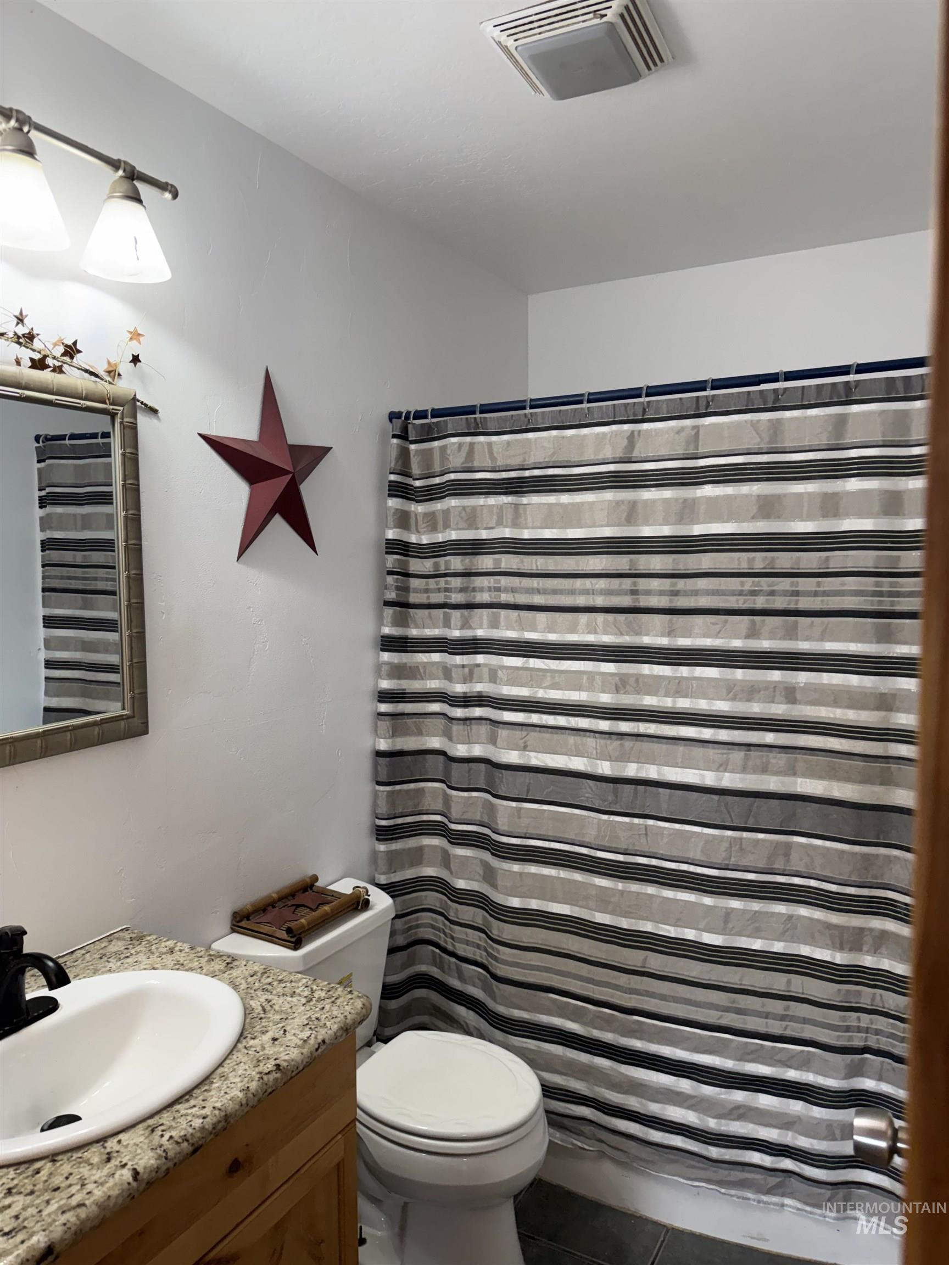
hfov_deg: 56.8
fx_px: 877
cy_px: 632
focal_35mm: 24
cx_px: 474
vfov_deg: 71.6
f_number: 1.78
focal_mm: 6.76
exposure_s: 1/120
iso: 200
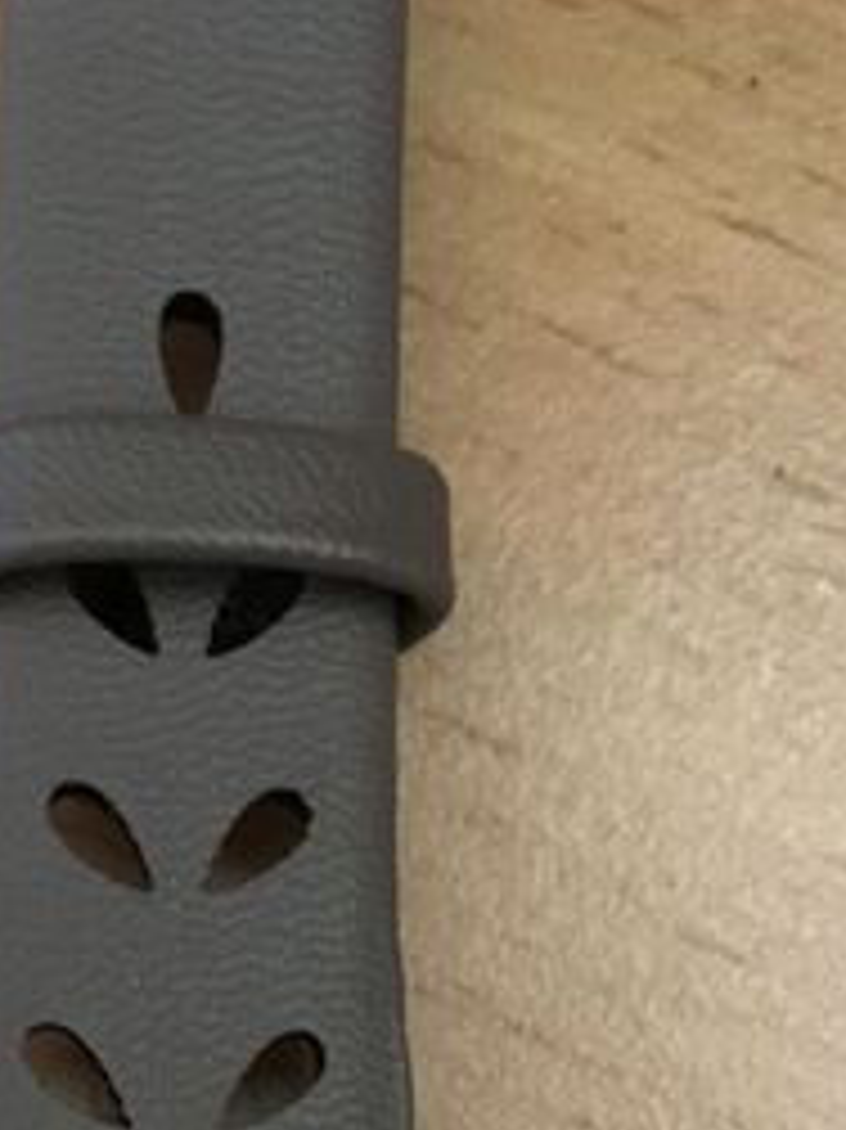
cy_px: 1351
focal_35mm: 74
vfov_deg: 24.0
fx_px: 2413
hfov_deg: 19.8
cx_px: 248
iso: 200
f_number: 2.2
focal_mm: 4.15
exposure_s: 1/33
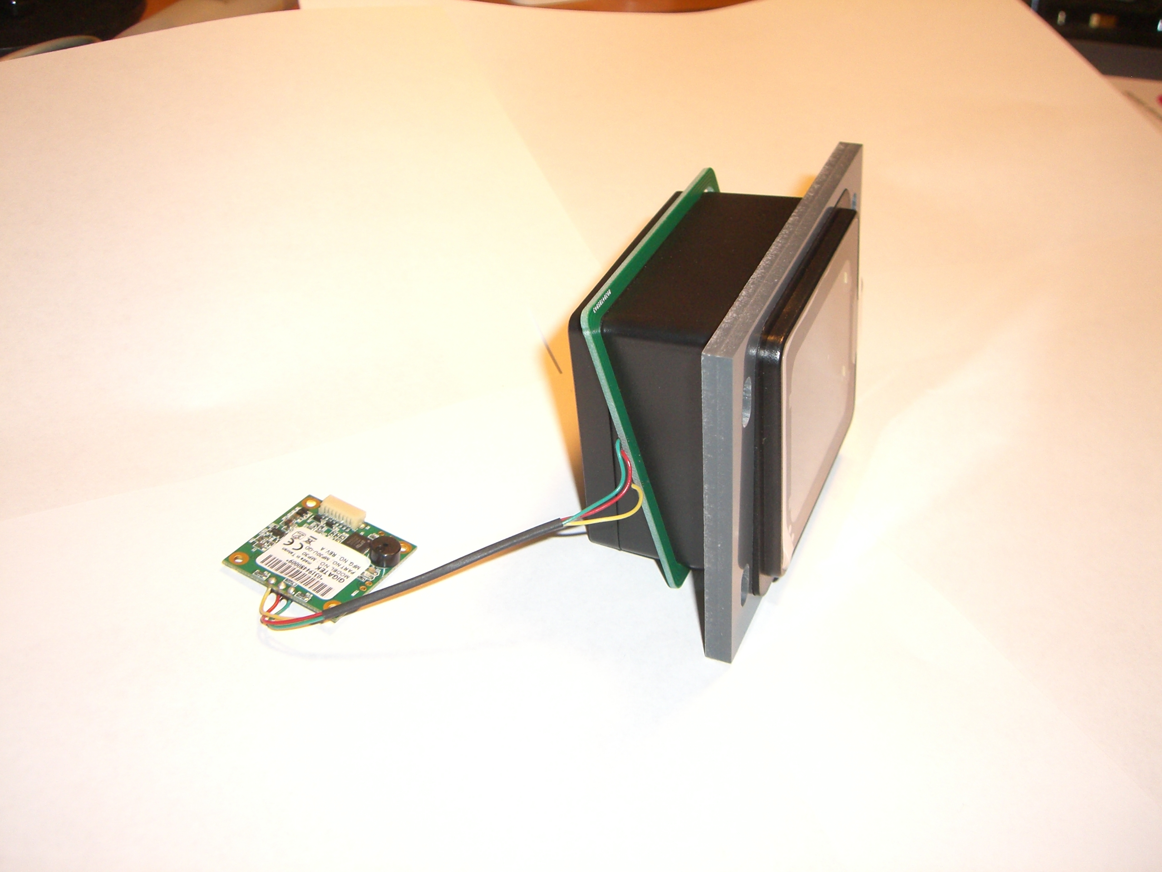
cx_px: 581
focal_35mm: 38
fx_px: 1276
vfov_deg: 37.7
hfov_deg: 49.0
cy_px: 436
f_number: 2.7
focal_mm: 6.2
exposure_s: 1/60
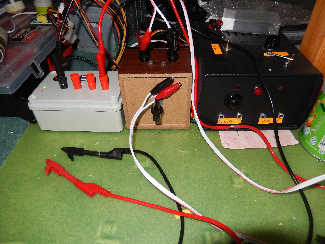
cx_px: 162
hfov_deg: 69.4
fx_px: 235
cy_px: 122
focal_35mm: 25
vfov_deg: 54.9
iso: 200
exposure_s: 1/30
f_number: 3.4
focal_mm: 4.5
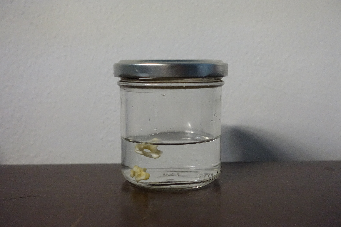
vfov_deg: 31.2
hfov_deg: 45.4
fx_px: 407
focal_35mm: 43
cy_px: 114
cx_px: 170
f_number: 2.8
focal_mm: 15.74
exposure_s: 1/500
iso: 4000
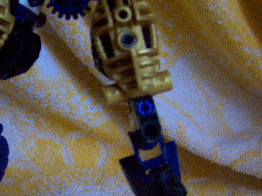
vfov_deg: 18.6
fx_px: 590
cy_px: 178
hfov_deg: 24.5
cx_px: 43
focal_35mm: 78
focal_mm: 6
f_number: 2.7
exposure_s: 1/8
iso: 160
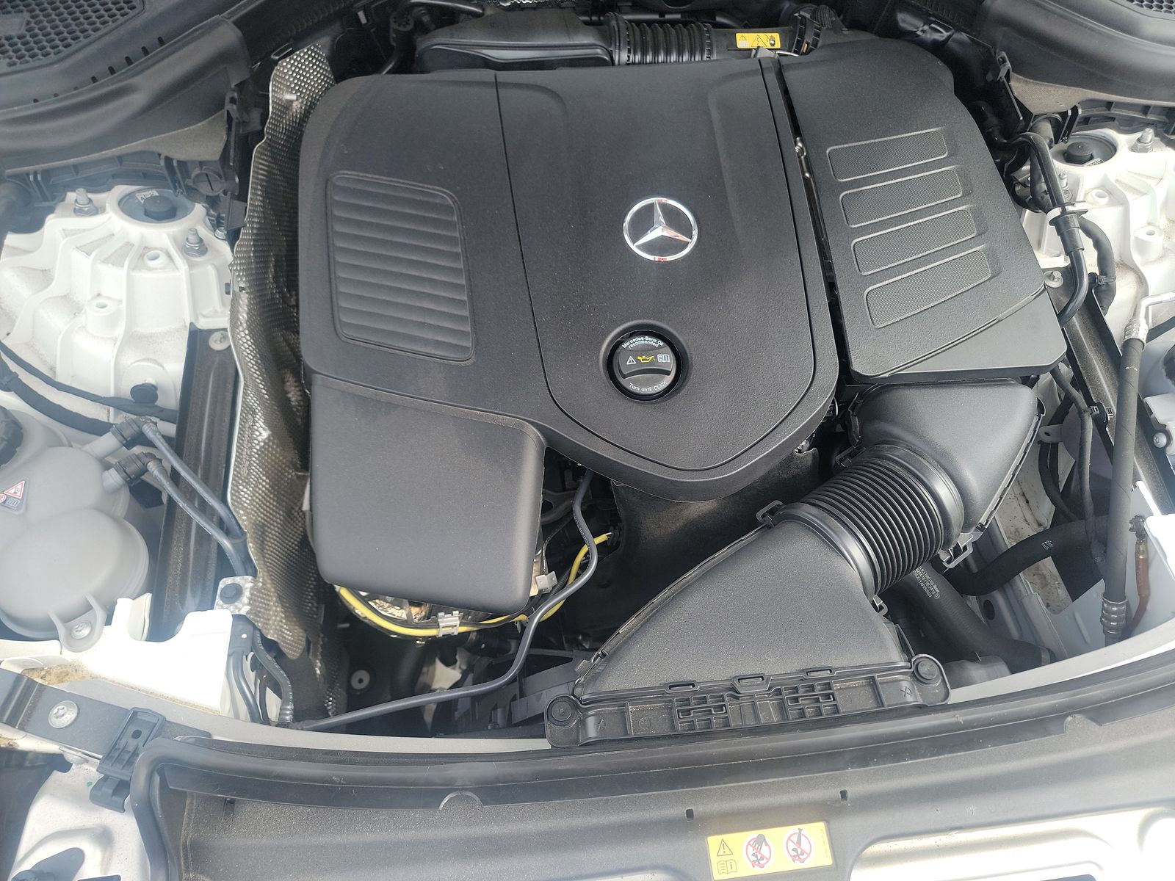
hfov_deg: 71.6
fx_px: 815
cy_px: 440
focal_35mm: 24
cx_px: 588
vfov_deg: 56.8
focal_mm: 6.7
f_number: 1.8
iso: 50
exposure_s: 1/131
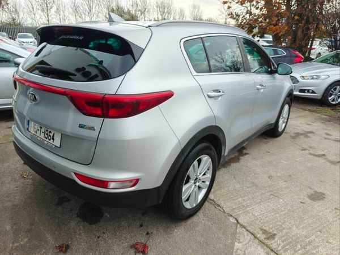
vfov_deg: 56.9
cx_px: 170
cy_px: 128
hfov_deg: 71.6
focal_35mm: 24
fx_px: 236
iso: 64
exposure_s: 1/166
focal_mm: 6.06
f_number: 1.7
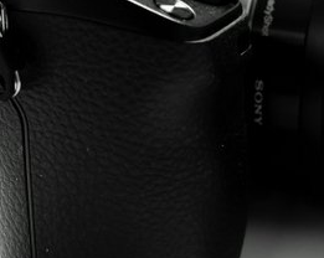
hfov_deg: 23.4
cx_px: 228
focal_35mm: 81
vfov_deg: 18.8
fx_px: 776
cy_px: 64
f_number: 9
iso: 1600
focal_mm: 30
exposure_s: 1/6
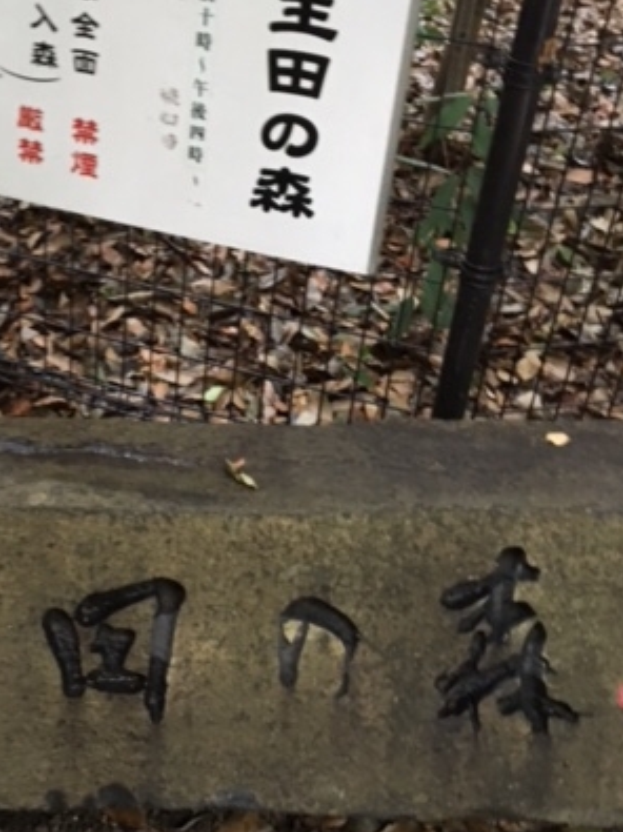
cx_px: 147
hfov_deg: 30.3
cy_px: 333
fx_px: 1128
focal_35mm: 47
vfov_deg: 40.3
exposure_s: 1/15
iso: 200
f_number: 2.2
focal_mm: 4.15
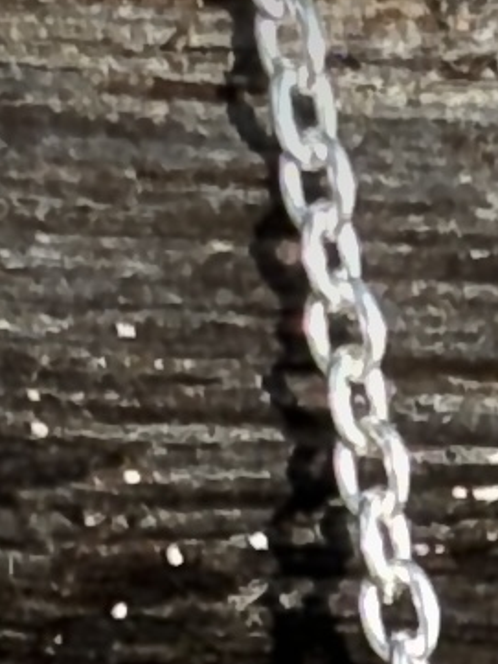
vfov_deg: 5.2
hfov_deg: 4.2
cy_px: 2126
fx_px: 6825
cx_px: 719
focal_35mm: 356
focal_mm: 5.96
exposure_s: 1/2062
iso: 32
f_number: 1.6
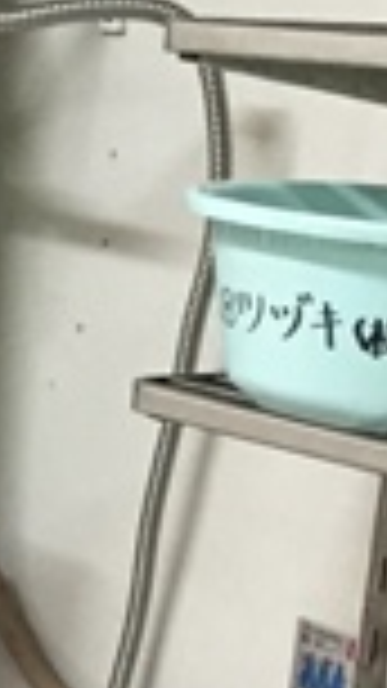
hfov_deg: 9.1
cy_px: 1088
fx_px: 2409
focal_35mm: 132
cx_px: -63
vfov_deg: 14.9
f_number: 2.2
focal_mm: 4.15
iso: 160
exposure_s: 1/30
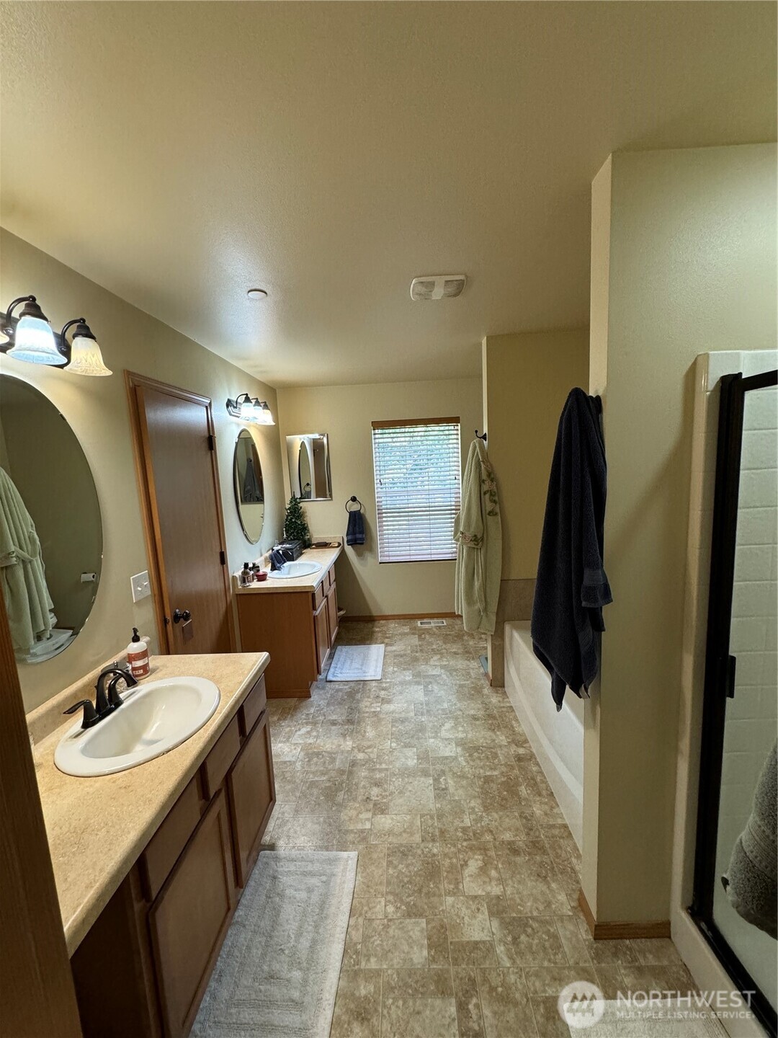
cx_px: 389
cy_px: 519
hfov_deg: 85.7
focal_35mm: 14
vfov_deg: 102.1
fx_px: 420
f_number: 2.2
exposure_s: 1/120
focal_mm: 2.22
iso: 320
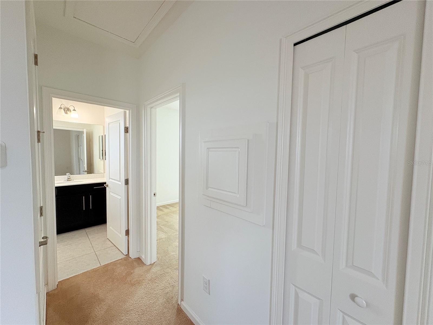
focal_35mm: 14
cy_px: 162
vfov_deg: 85.7
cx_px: 216
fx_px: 175
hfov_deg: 102.1
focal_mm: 2.22
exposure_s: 1/120
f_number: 2.2
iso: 160
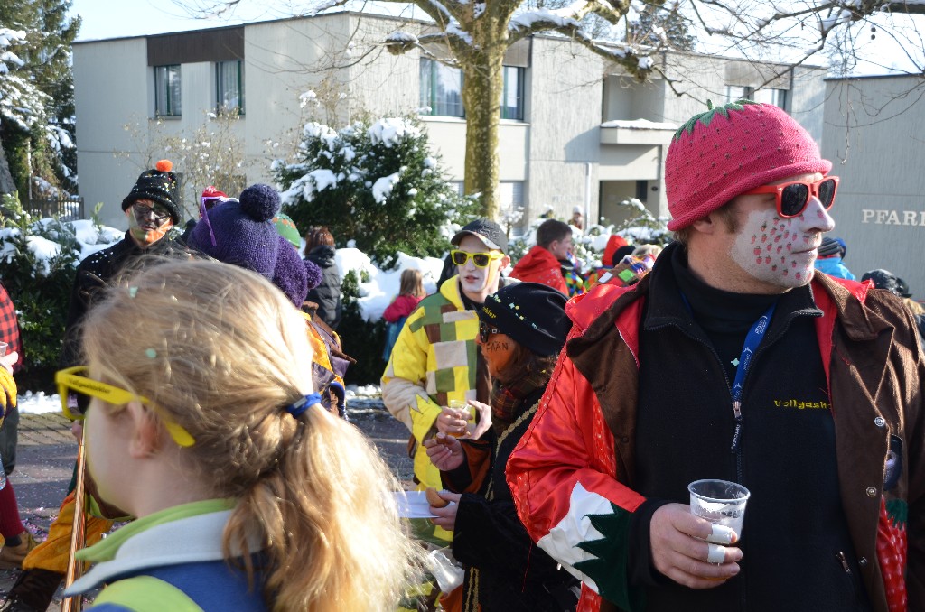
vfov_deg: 27.9
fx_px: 1231
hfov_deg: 41.2
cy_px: 306
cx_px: 462
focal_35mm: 48
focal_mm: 32
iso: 200
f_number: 8
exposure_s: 1/250
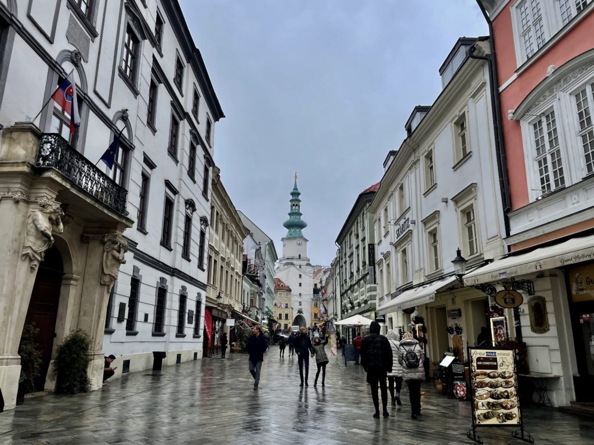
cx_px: 297
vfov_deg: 53.1
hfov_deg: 67.3
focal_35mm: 26
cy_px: 222
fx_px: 446
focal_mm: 4.2
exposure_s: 1/744
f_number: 1.6
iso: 32
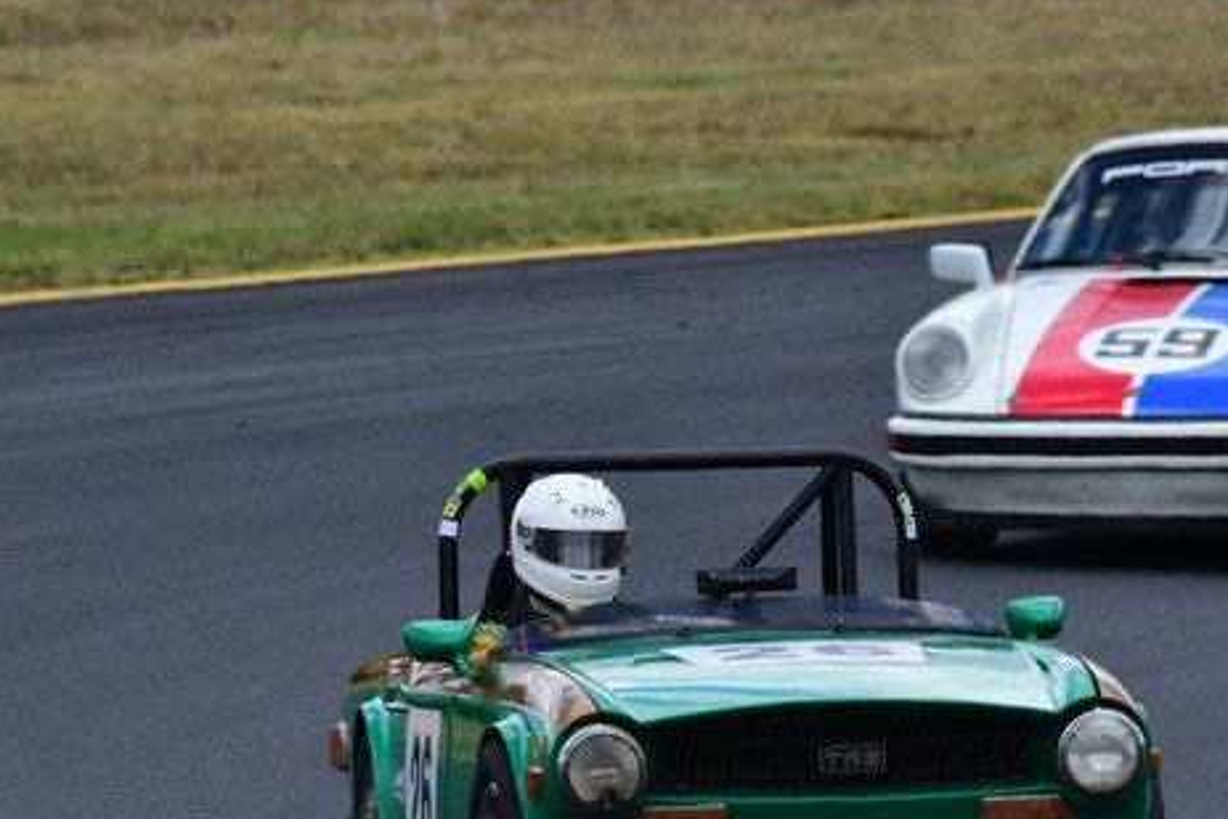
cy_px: 681
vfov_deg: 1.1
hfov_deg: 1.6
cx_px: 782
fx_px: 44253
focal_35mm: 1297
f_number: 11
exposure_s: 1/640
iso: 500
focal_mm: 500
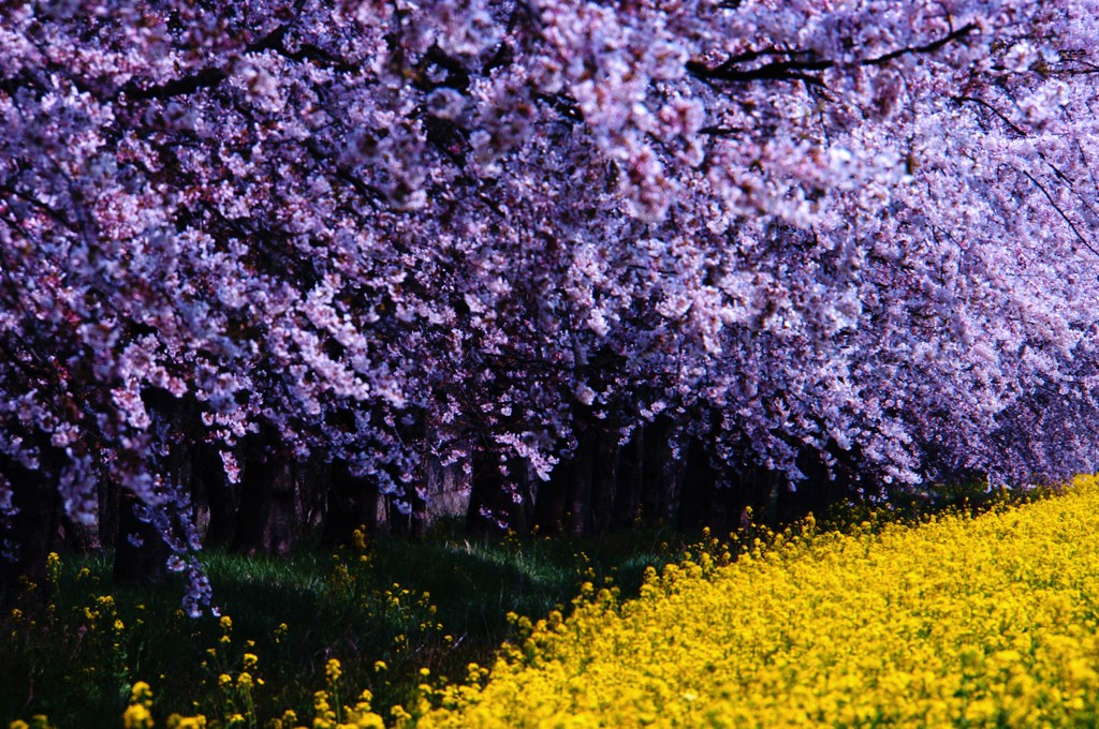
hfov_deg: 6.9
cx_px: 550
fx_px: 9147
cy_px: 364
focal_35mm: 300
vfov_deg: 4.6
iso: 200
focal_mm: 200
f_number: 14
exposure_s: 1/400
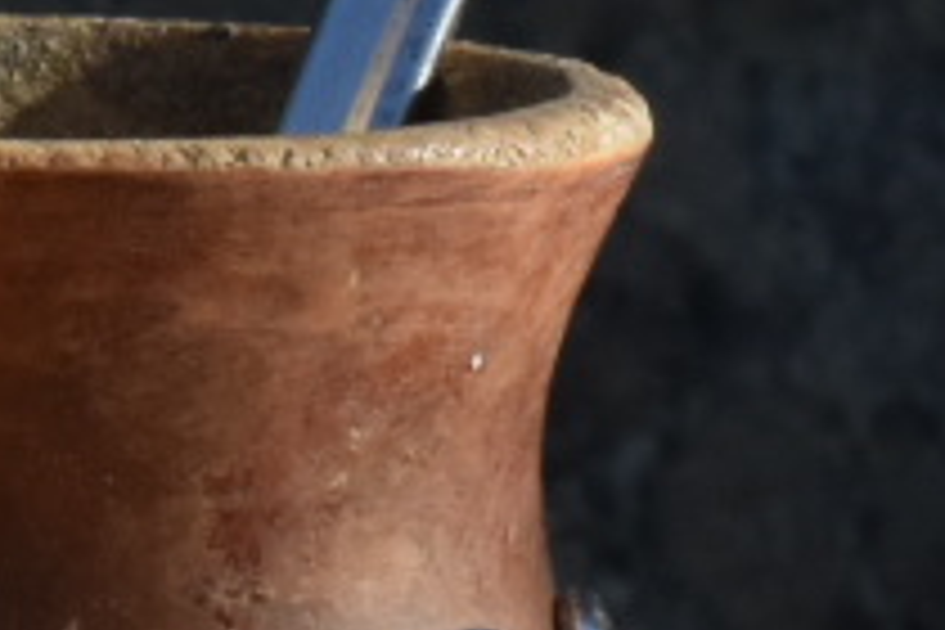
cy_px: 468
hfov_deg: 3.2
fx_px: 16716
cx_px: -724
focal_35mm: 637
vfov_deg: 2.2
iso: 400
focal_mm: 55
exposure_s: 1/125
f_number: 25
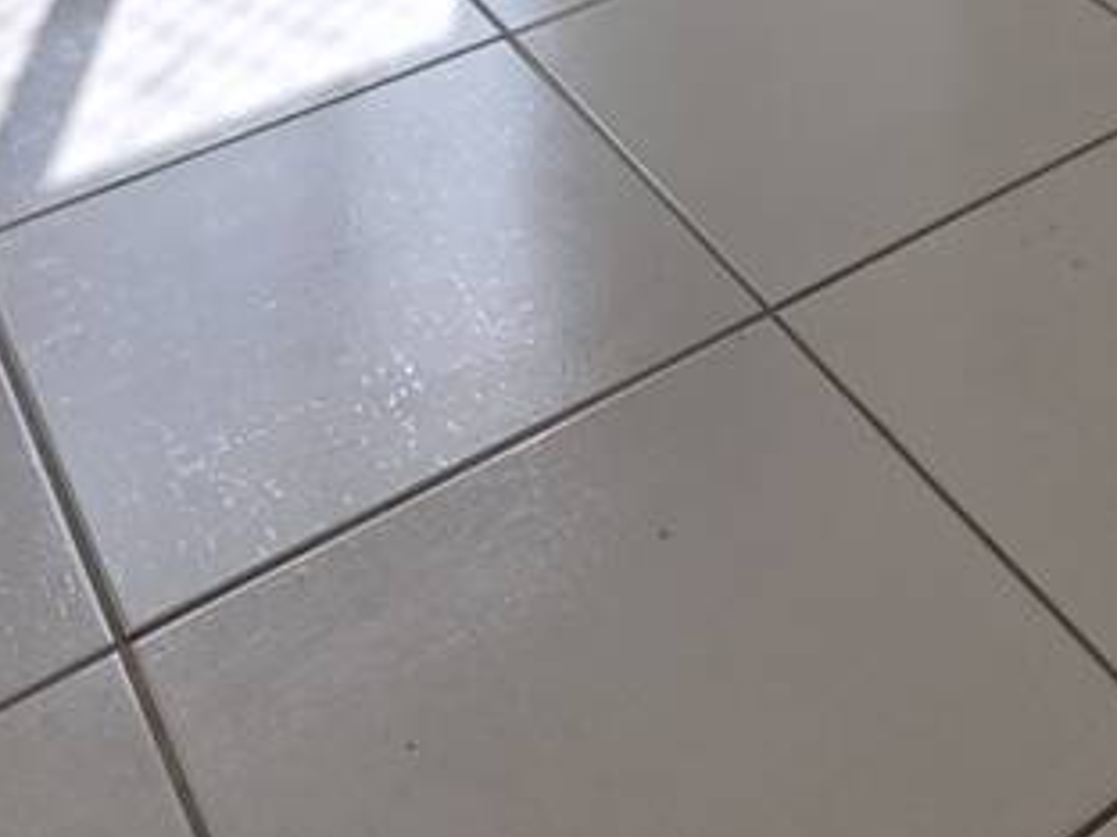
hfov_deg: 30.6
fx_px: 1936
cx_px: 1020
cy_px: -876
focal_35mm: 60
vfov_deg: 17.2
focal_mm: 2.2
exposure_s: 1/1276
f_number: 1.9
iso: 40
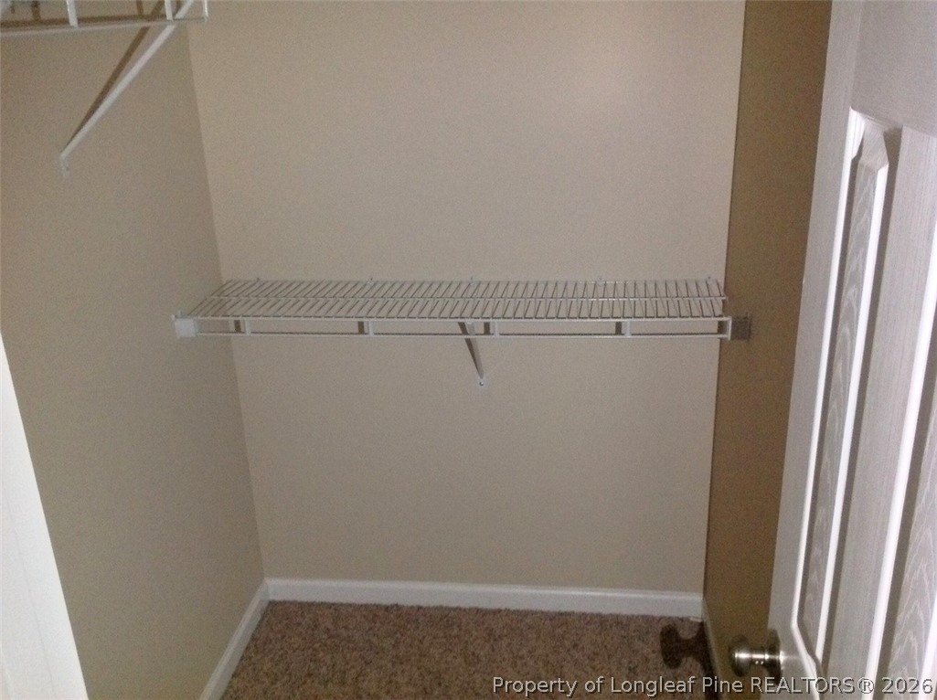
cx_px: 468
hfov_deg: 52.7
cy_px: 350
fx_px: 946
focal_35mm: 35
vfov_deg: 40.6
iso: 800
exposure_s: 1/15
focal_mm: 4.28
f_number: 2.4
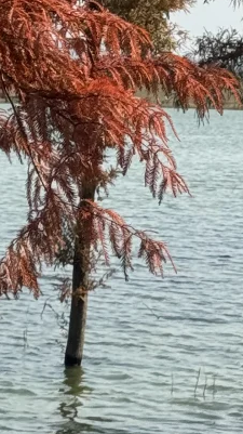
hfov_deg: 6.4
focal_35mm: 188
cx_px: 254
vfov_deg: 11.0
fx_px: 2158
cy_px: -252
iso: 64
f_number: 1.78
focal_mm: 6.76
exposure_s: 1/4310
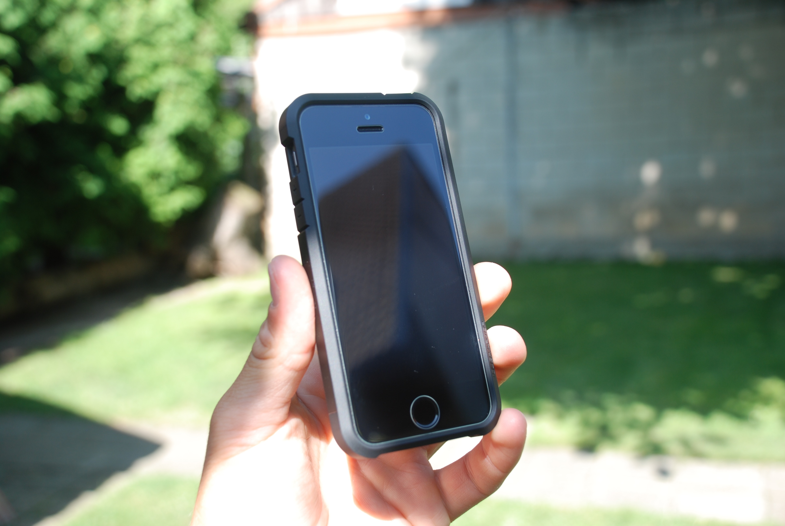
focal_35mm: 46
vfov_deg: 29.0
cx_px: 392
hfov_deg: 42.3
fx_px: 1015
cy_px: 263
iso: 100
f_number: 5
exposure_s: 1/100
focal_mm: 31
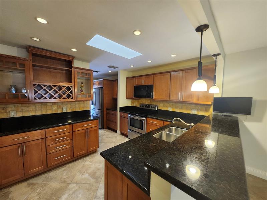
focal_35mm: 13
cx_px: 134
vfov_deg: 89.9
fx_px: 100
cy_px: 100
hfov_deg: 106.2
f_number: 2.2
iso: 320
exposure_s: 1/40
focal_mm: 1.74
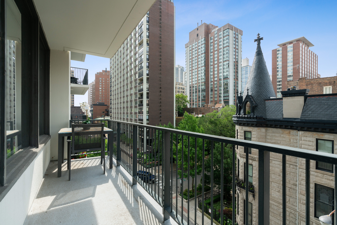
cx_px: 168
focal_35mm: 16
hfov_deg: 96.7
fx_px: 150
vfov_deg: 73.8
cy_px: 112
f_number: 7.1
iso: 320
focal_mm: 16
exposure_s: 1/125
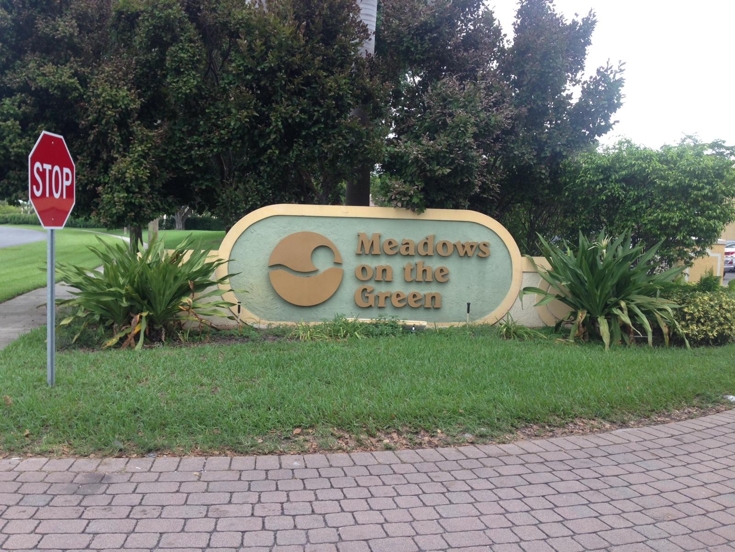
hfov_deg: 55.4
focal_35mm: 33
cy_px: 276
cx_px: 368
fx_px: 701
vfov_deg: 42.9
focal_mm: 4.12
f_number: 2.4
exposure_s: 1/369
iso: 50
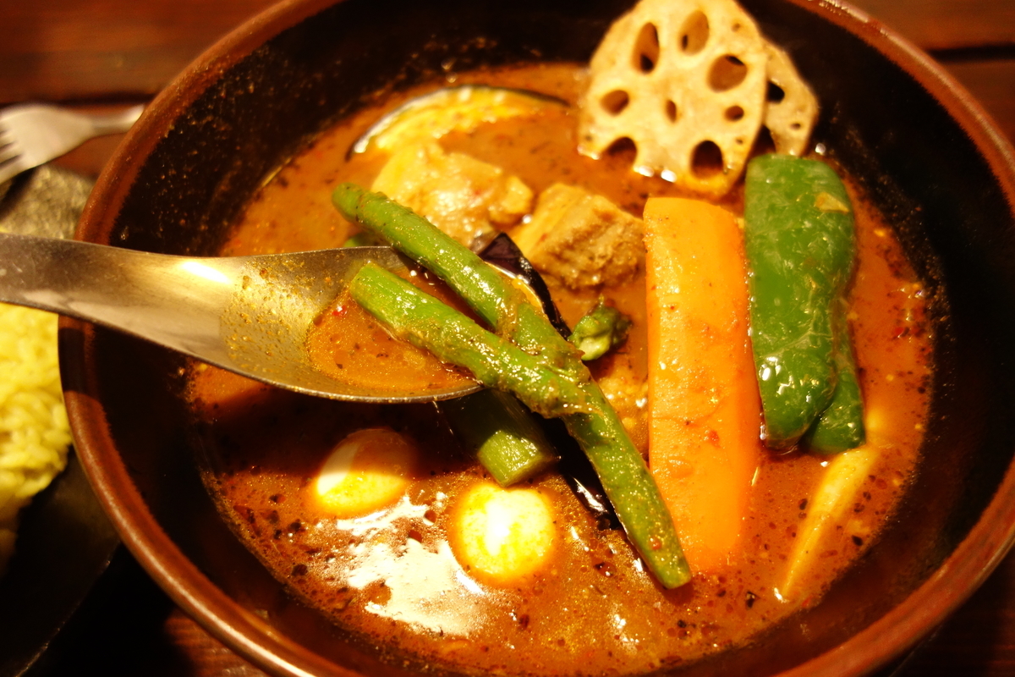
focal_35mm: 28
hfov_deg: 65.5
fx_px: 789
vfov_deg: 46.4
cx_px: 508
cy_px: 338
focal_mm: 10.4
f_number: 1.8
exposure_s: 1/30
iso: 640
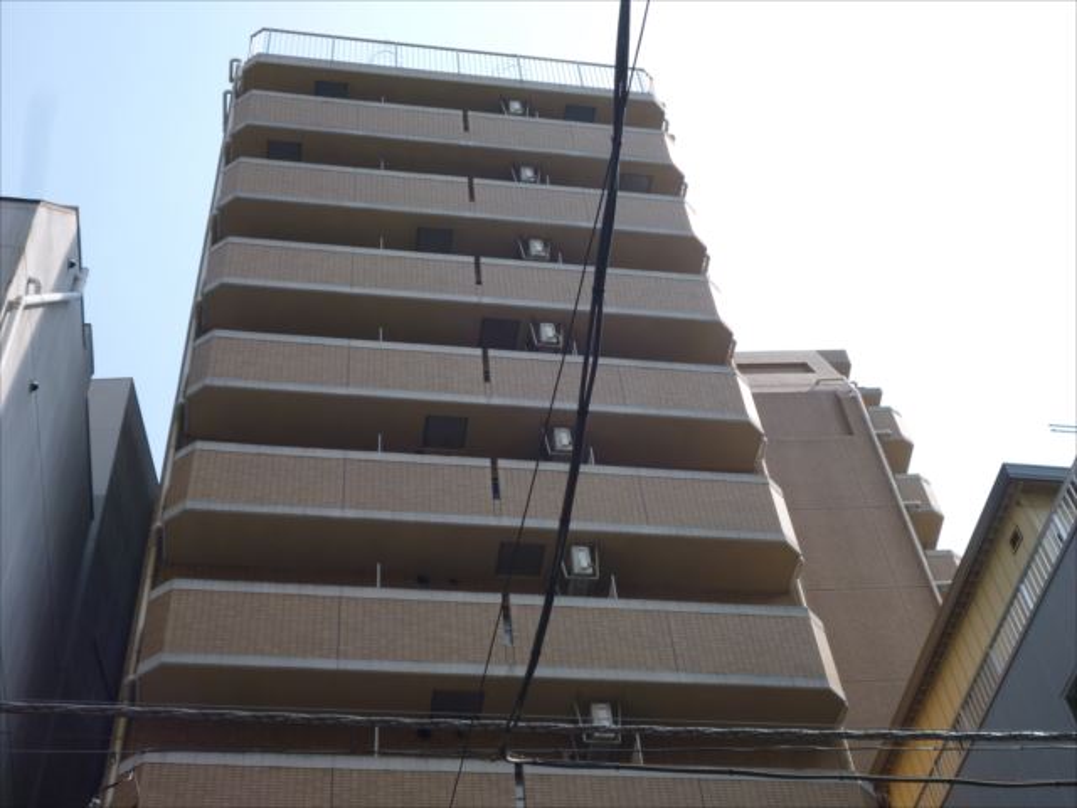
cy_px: 404
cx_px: 538
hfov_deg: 39.7
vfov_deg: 30.3
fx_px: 1493
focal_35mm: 48
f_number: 4
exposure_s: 1/500
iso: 100
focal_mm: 8.6
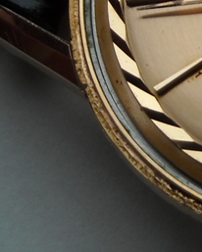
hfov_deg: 4.2
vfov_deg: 5.3
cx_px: 360
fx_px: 2724
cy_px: 16
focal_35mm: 365
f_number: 4.4
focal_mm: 15.32
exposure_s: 1/60
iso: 70
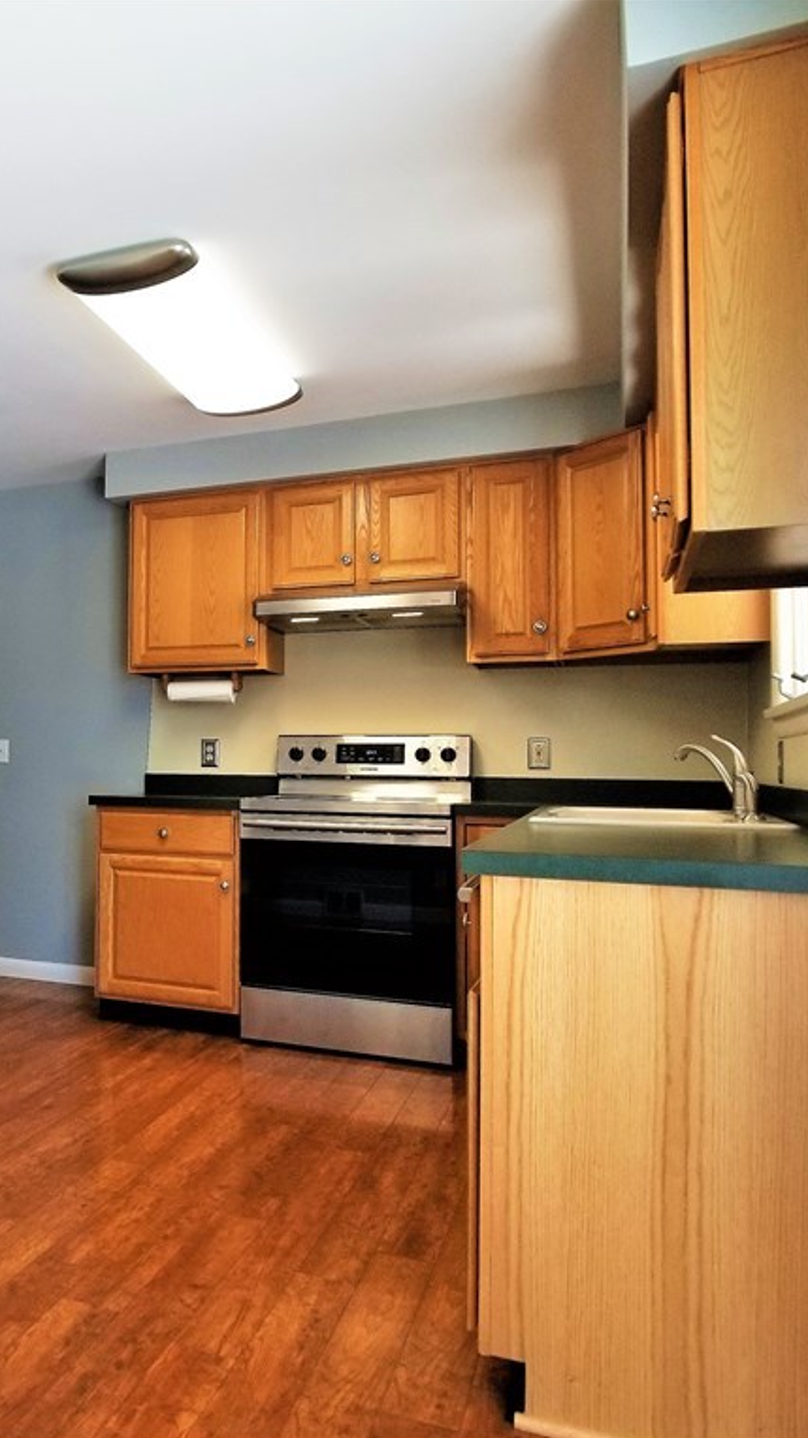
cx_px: 17
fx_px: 1448
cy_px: 720
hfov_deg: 29.3
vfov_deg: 52.8
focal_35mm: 38
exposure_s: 1/210
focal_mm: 4.25
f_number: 1.7
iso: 50
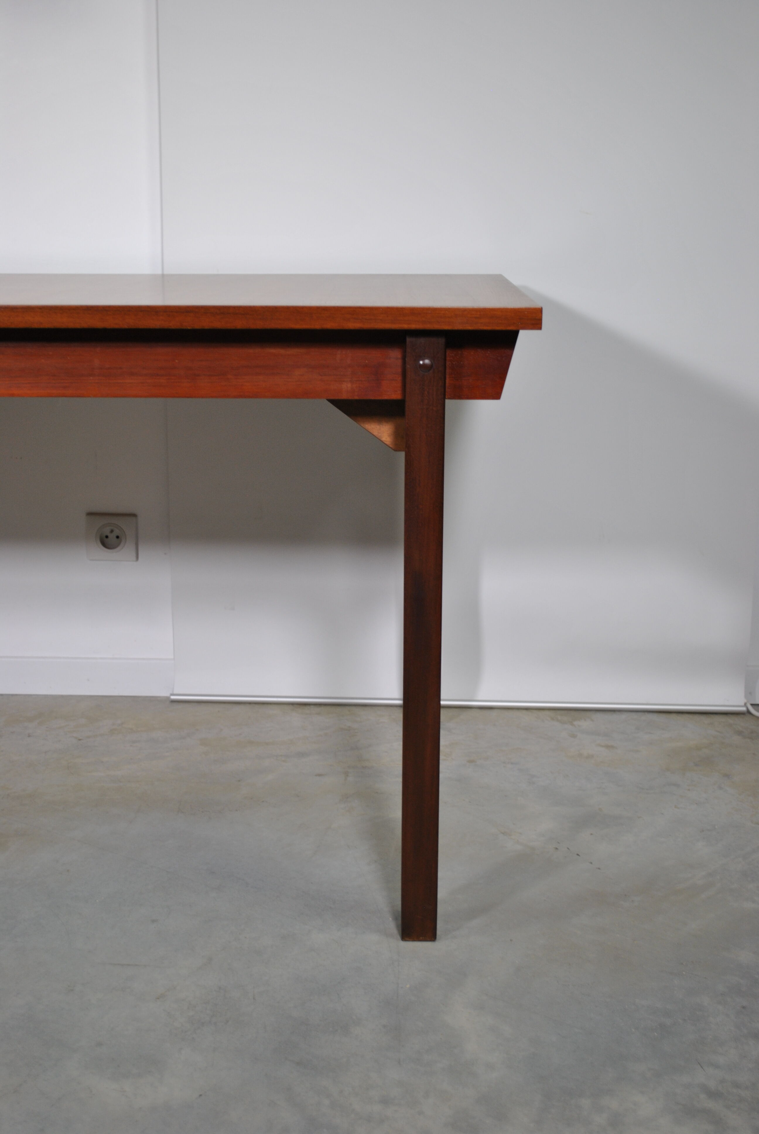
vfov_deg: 41.1
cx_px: 380
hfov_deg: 28.2
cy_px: 567
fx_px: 1514
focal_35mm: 48
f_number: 4.8
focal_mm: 32
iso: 200
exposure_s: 1/25
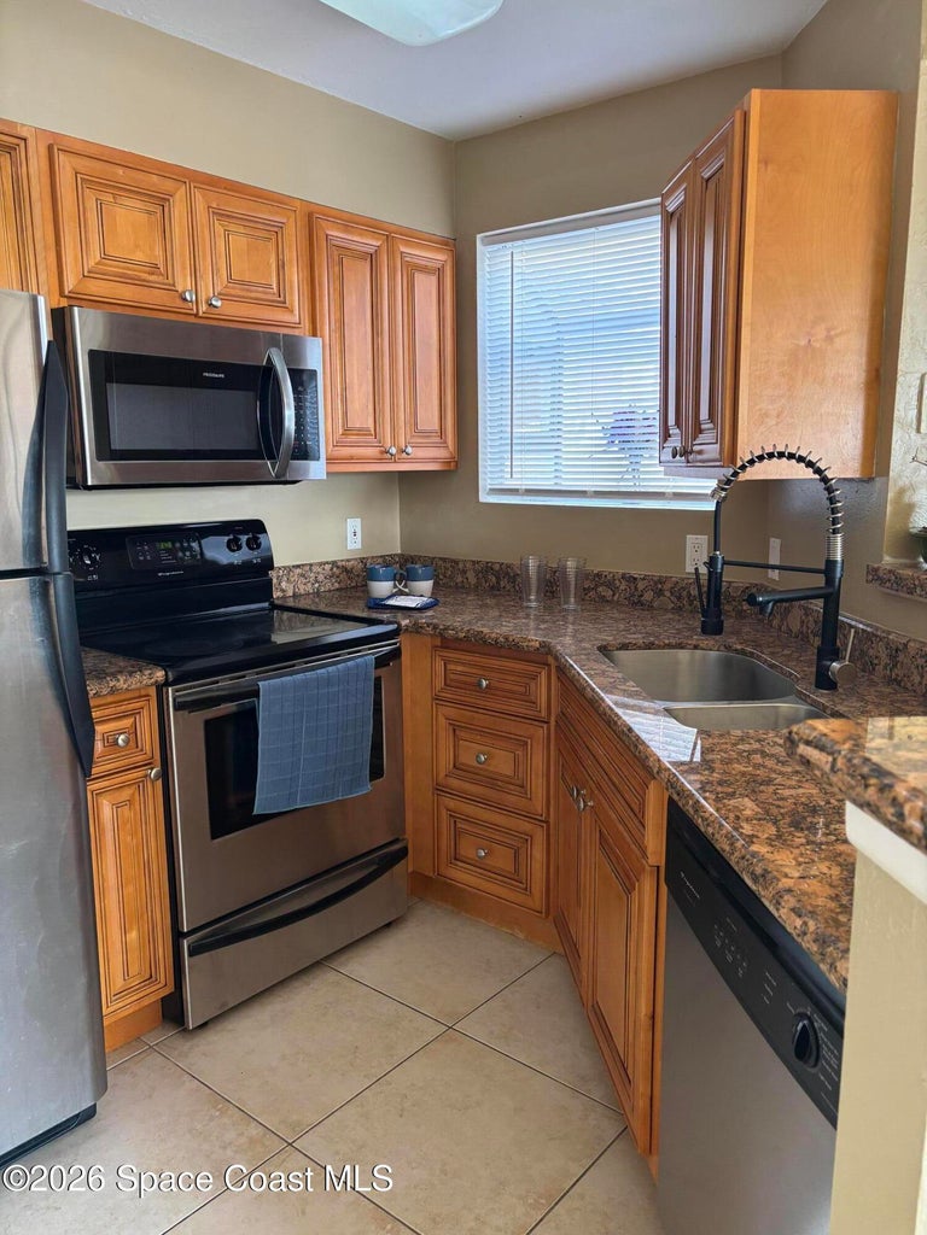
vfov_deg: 67.3
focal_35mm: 26
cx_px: 464
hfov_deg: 53.1
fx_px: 928
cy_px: 618
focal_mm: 5.96
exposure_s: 1/60
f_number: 1.6
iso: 125
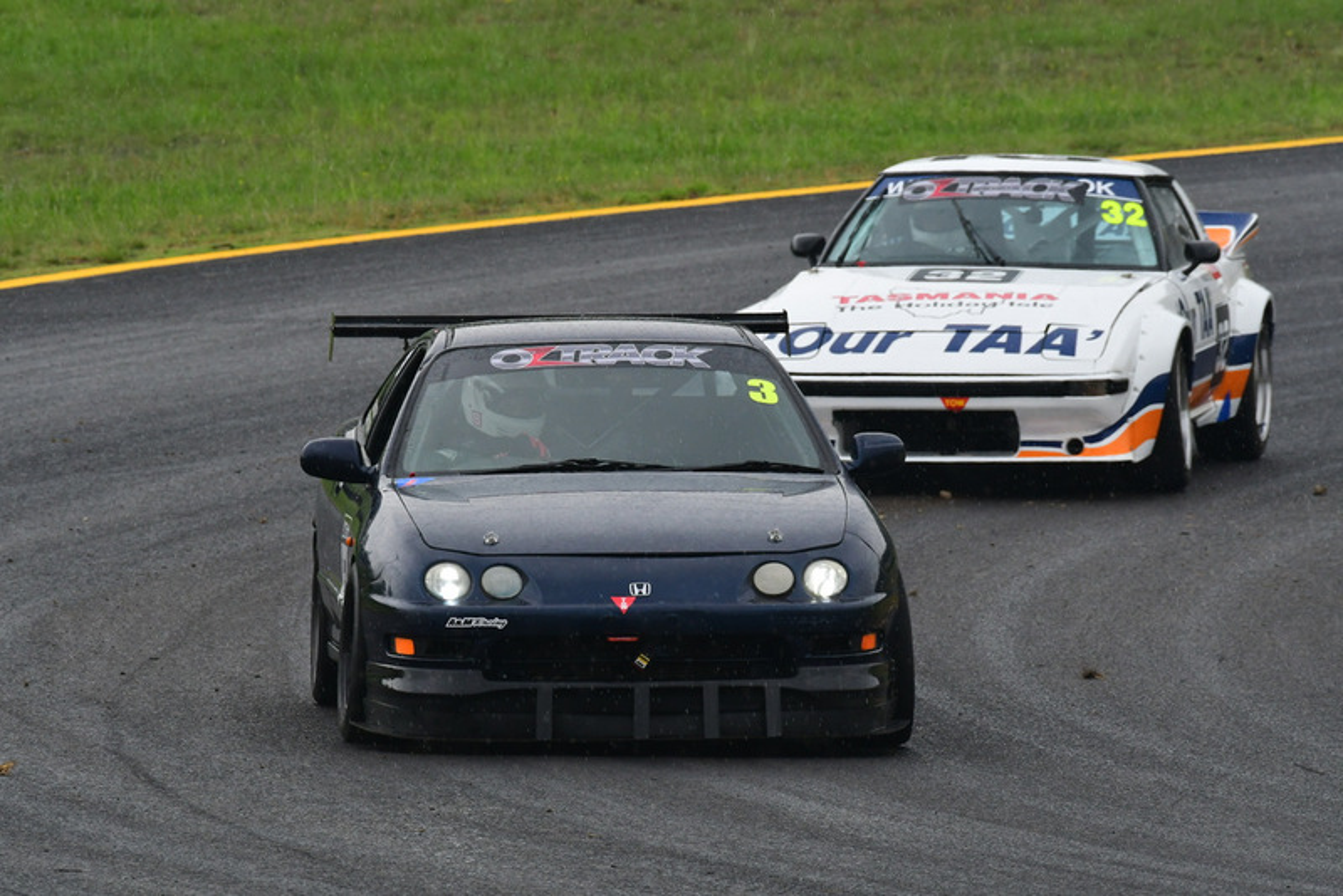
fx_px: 22390
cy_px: 448
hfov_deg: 3.4
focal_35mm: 600
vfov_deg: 2.3
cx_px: 672
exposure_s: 1/640
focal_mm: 400
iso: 1000
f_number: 11
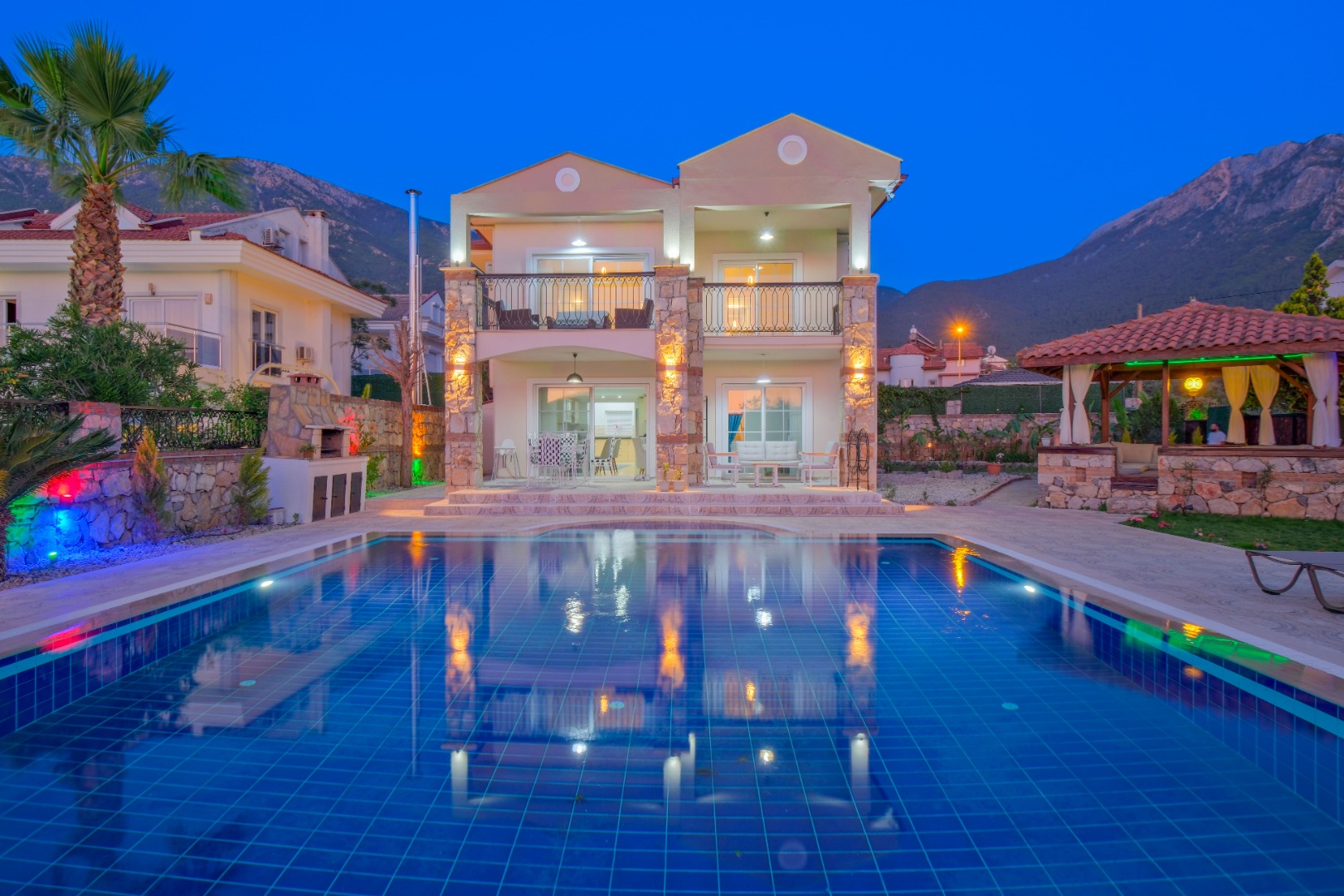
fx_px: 635
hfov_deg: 93.3
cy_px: 448
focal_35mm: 17
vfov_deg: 70.4
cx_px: 672
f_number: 8
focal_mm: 11.5
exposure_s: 1.5
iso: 160
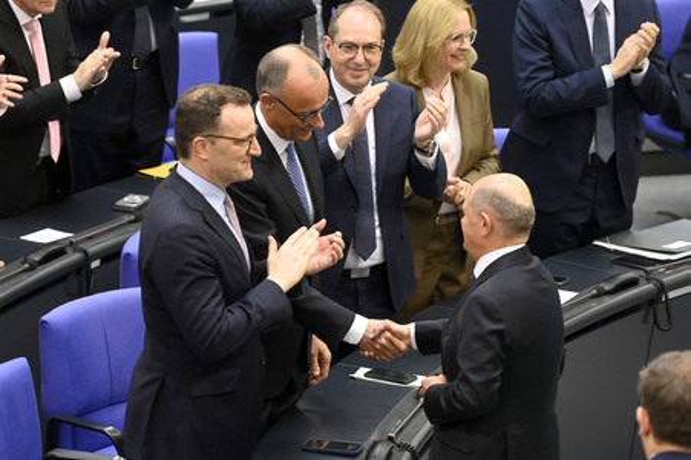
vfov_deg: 5.5
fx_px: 4795
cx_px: 346
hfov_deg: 8.2
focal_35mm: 250
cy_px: 230
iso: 10000
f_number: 5.6
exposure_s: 1/400
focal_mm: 250
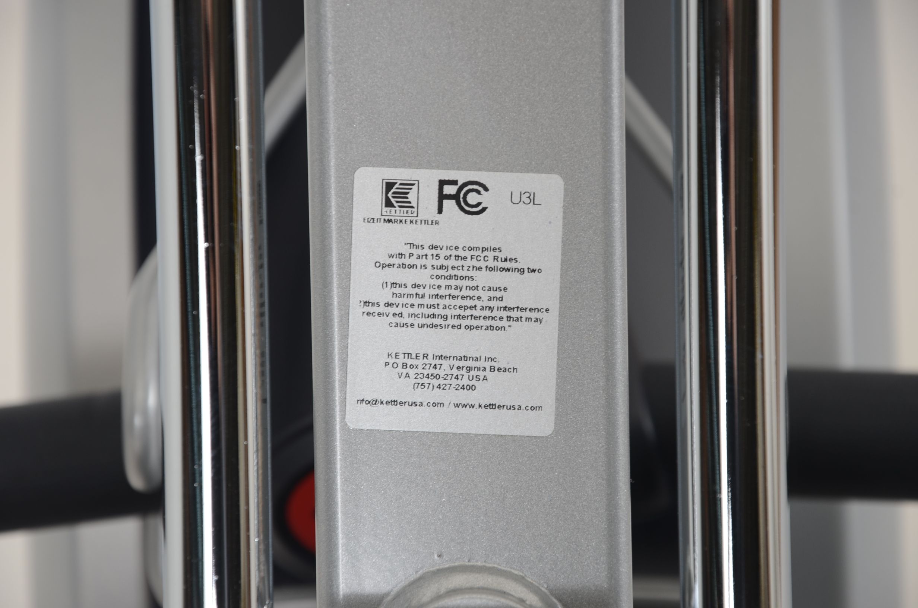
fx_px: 4008
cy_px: 304
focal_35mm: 158
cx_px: 459
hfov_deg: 13.1
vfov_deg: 8.7
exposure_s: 1/60
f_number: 6.3
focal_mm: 105
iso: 160
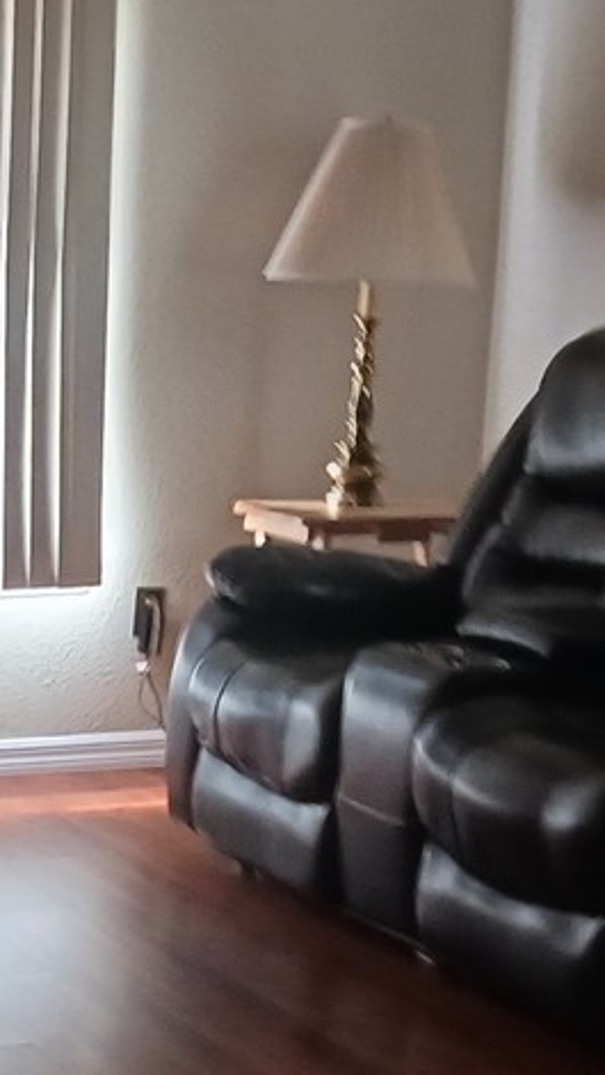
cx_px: -183
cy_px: 988
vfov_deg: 20.9
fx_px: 2851
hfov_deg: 11.8
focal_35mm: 100
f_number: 1.8
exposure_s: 1/25
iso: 250
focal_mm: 4
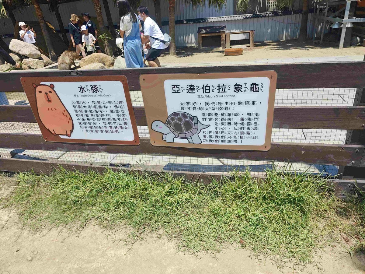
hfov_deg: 73.9
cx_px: 182
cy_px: 137
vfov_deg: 58.9
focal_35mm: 23
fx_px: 243
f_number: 2
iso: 50
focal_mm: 8.72
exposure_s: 1/1282
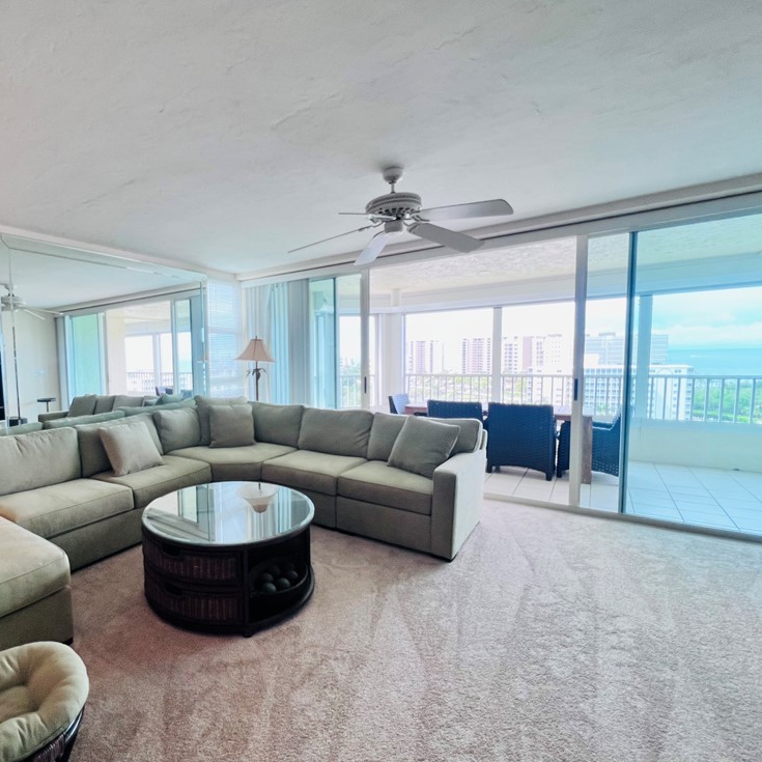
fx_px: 398
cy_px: 391
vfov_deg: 87.4
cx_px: 258
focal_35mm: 16
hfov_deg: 84.6
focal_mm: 1.57
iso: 80
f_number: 1.8
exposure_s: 1/120
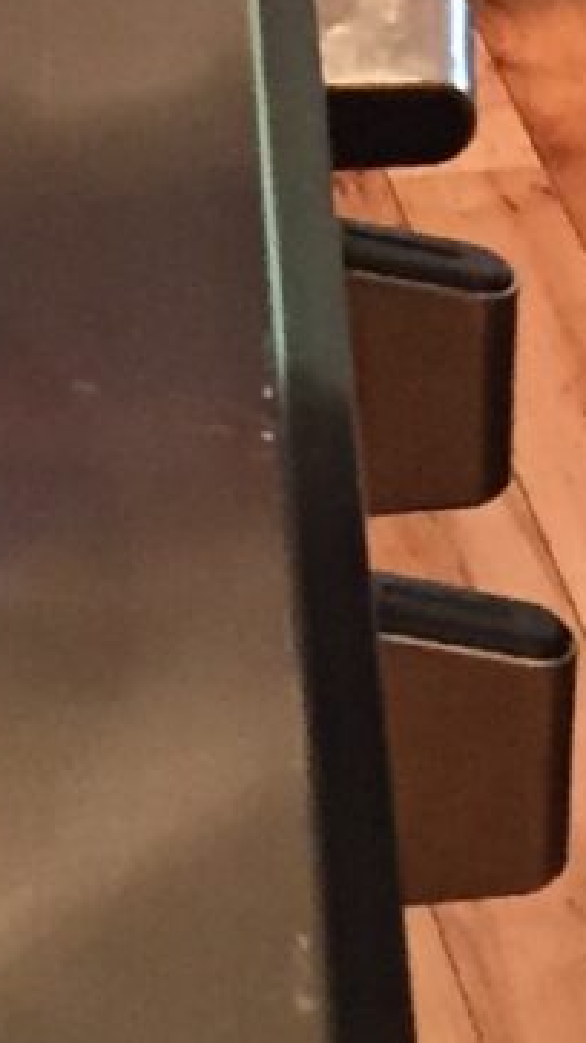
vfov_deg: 9.0
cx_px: 468
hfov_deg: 5.4
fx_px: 6164
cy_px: -1184
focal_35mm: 223
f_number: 2.2
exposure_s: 1/24
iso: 250
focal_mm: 4.15
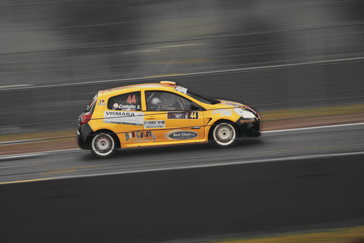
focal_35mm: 270
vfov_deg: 5.1
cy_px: 122
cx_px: 182
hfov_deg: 7.6
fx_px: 2731
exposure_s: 1/25
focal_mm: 180
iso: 320
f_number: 7.1
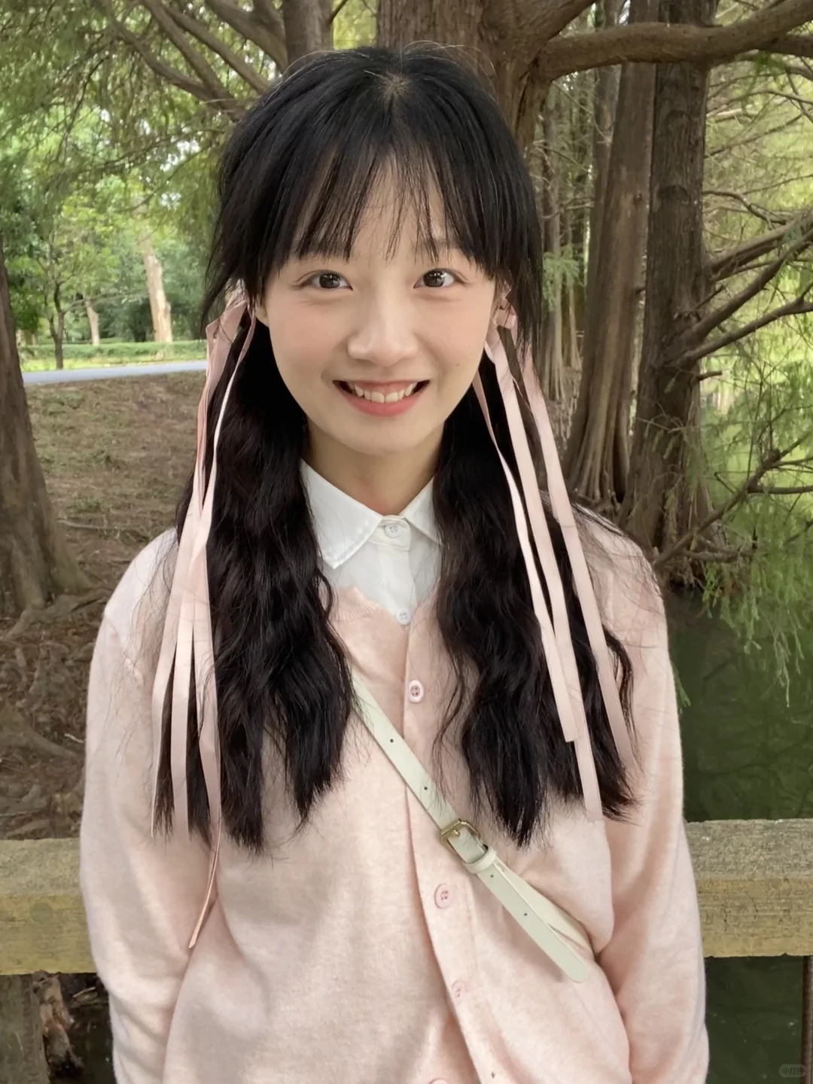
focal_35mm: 30
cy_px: 542
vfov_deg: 60.0
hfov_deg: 46.8
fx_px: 939
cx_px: 406
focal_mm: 2.71
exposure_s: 1/122
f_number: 2.2
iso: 80
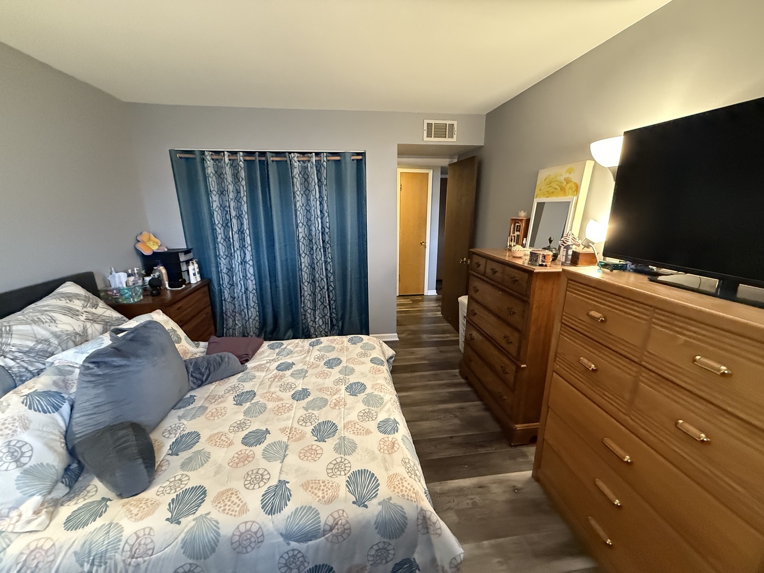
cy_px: 286
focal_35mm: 14
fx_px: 309
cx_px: 382
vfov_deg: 85.7
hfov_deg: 102.1
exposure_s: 1/60
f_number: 2.2
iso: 1000
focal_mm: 2.22
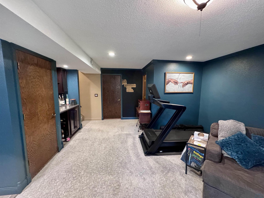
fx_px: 107
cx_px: 132
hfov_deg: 102.1
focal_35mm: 14
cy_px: 99
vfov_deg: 85.7
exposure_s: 1/60
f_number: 2.2
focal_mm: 2.22
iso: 1000
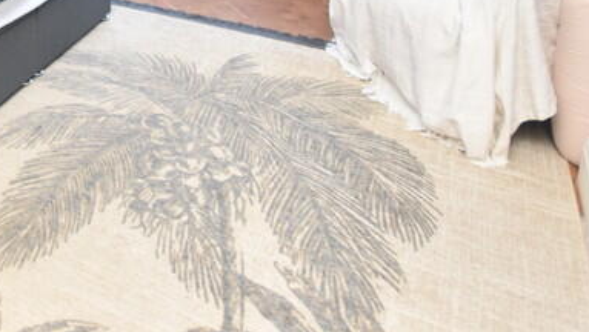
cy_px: -136
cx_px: 52
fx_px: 656
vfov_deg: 23.8
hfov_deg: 43.8
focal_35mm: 42
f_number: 4
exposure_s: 1/125
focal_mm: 10
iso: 1000
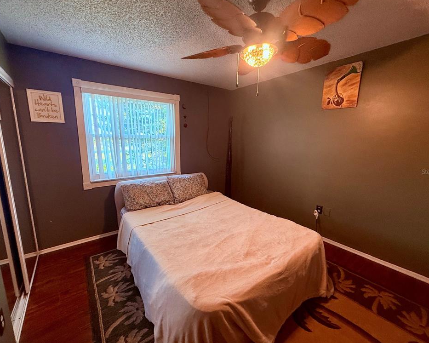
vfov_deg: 84.0
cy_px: 172
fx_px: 190
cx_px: 214
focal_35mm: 15
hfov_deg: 96.8
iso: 320
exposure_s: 1/60
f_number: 2.2
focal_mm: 2.22
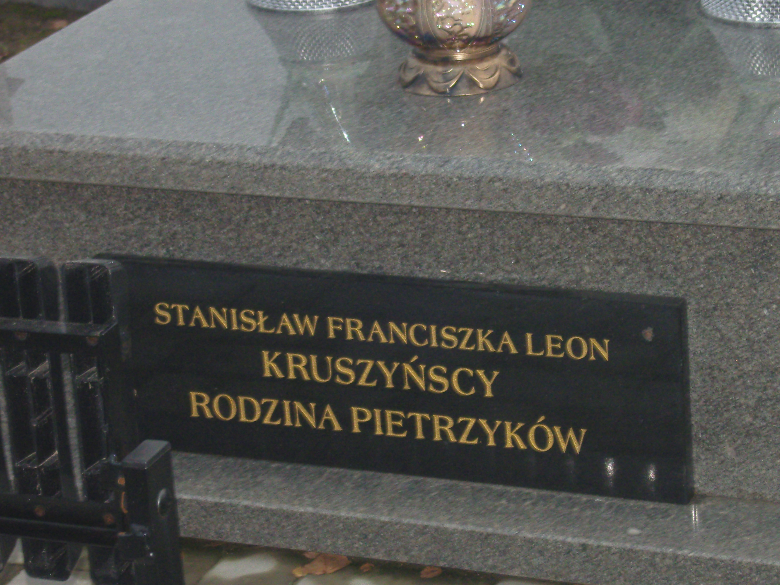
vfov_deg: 11.9
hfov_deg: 15.8
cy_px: 324
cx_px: 398
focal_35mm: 125
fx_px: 2817
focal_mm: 21.9
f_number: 5.2
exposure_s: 1/60
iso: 400
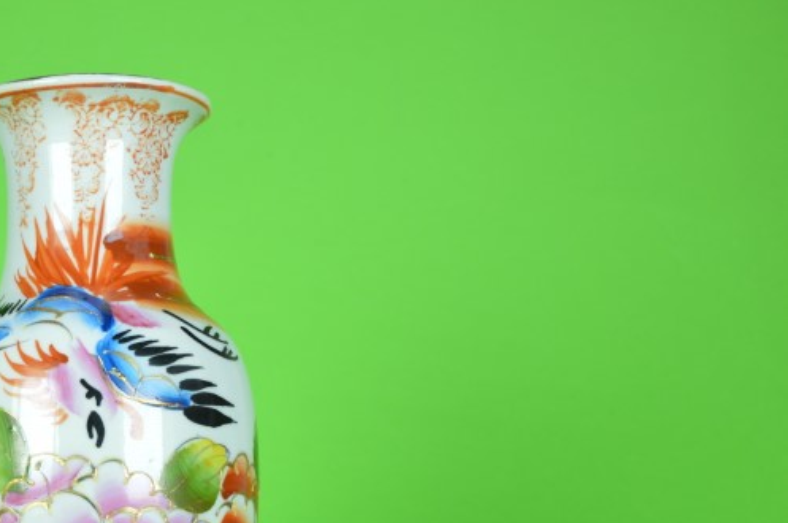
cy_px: 433
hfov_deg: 22.8
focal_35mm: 87
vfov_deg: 15.5
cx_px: 76
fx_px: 1902
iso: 100
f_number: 6.3
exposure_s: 1/160
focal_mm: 32
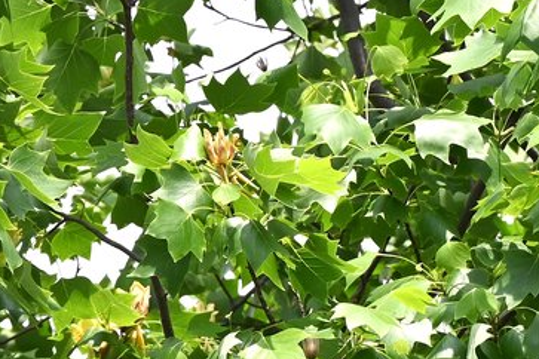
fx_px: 8249
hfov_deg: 3.7
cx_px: -28
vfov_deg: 2.5
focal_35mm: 551
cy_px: 611
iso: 200
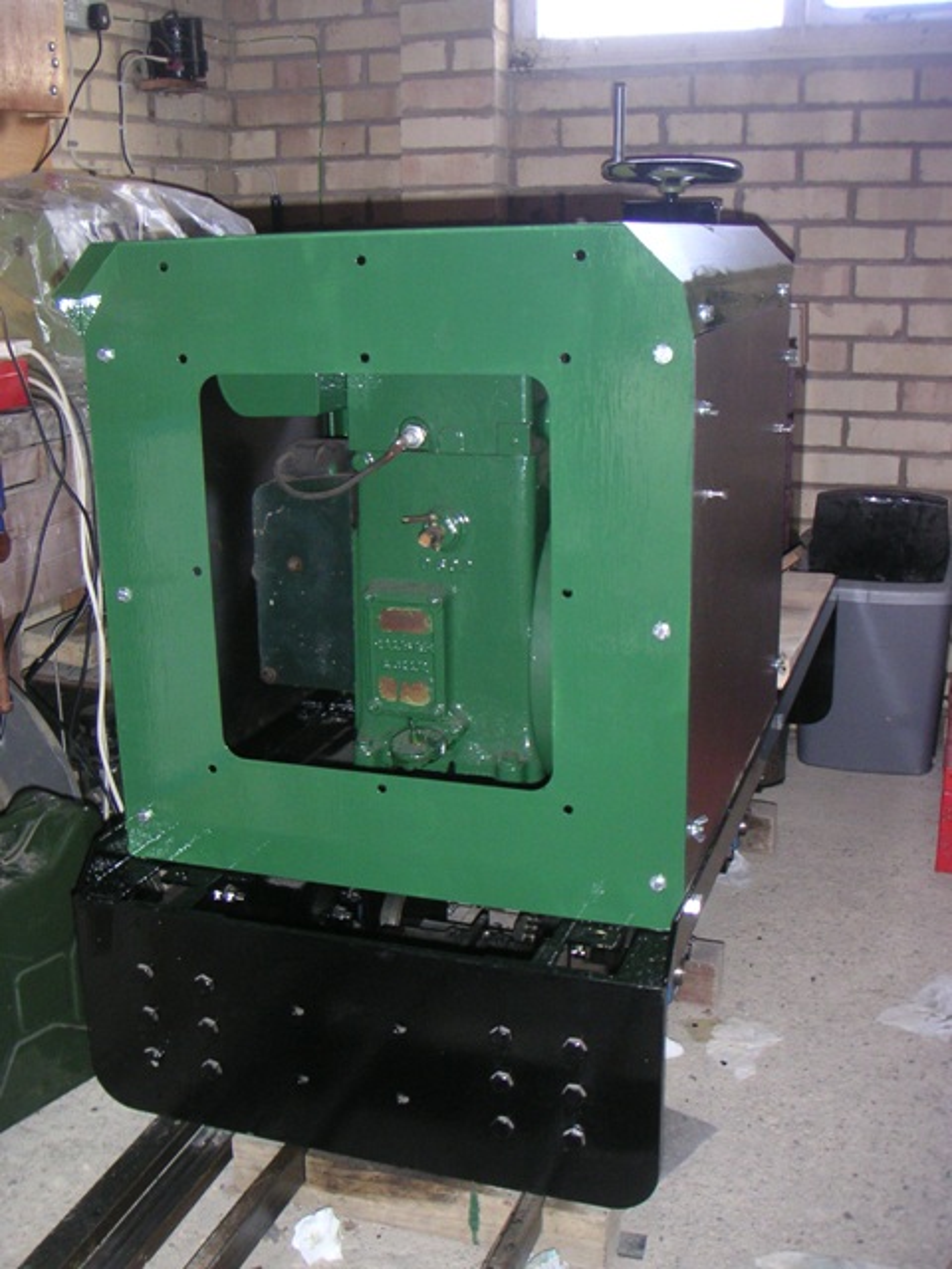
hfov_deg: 37.7
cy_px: 634
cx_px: 476
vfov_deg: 49.0
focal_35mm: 38
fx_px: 1393
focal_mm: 6
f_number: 2.8
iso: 160
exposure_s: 1/45
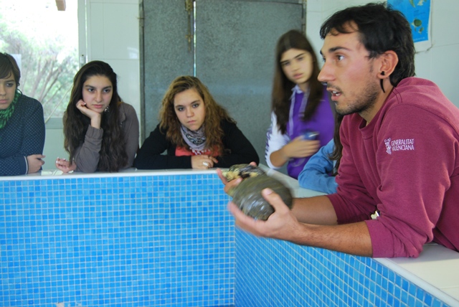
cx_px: 230
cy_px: 154
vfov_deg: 34.3
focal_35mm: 39
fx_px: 498
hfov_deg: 49.5
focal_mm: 26
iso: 400
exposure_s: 1/8
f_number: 4.2
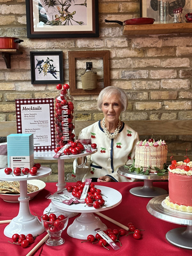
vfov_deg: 39.7
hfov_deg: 30.3
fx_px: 355
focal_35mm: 48
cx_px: 96
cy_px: 128
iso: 100
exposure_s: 1/50
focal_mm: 6.86
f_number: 1.78
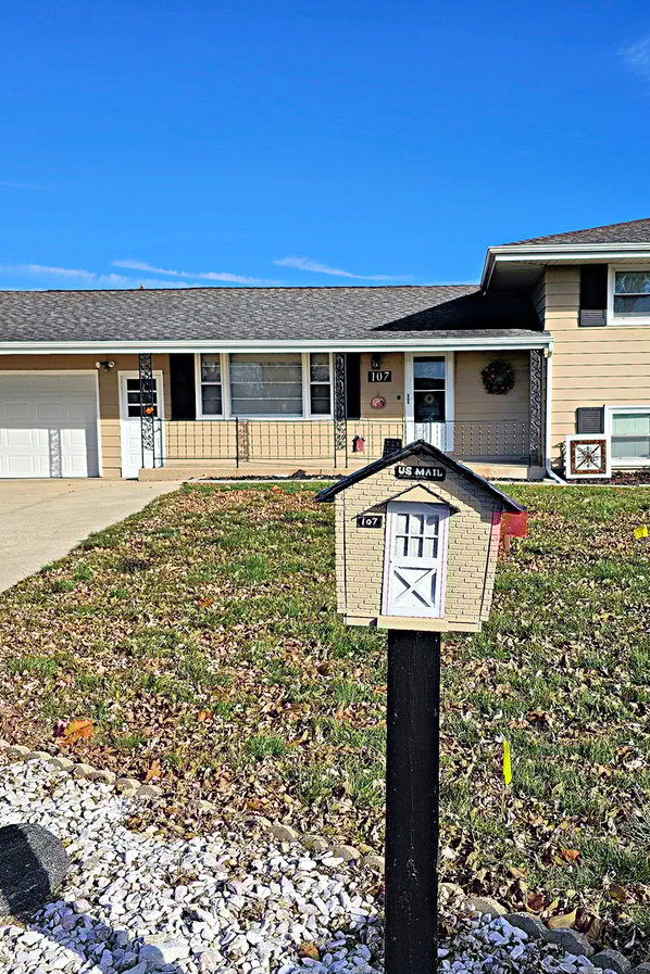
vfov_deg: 58.7
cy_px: 488
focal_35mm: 32
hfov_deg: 40.8
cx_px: 414
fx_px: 867
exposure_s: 1/1493
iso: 16
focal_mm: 6.3
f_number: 1.7
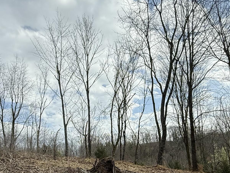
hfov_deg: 52.4
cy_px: 147
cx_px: 97
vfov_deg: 38.6
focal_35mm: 35
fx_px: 233
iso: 50
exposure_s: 1/3460
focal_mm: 2.22
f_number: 2.2
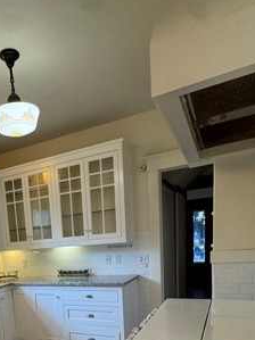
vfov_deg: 54.7
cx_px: 42
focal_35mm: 30
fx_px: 295
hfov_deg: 44.0
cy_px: 284
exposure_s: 1/60
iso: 200
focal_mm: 2.22
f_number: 2.2
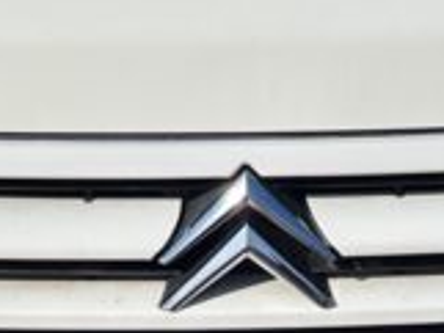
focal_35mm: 129
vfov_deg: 11.3
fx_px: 1656
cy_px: -63
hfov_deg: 15.3
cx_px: 207
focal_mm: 5.7
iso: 50
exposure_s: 1/14286
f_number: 1.5
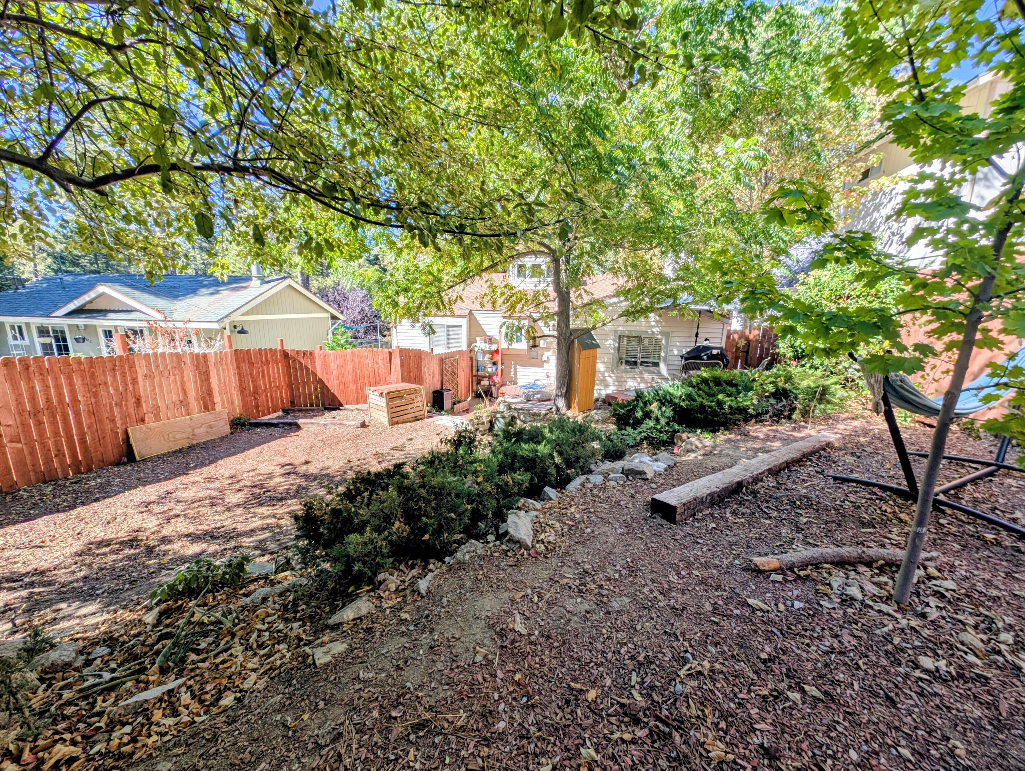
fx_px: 356
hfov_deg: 110.5
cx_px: 512
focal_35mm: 12
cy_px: 386
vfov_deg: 94.6
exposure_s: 1/733
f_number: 1.95
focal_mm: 2.23
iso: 39
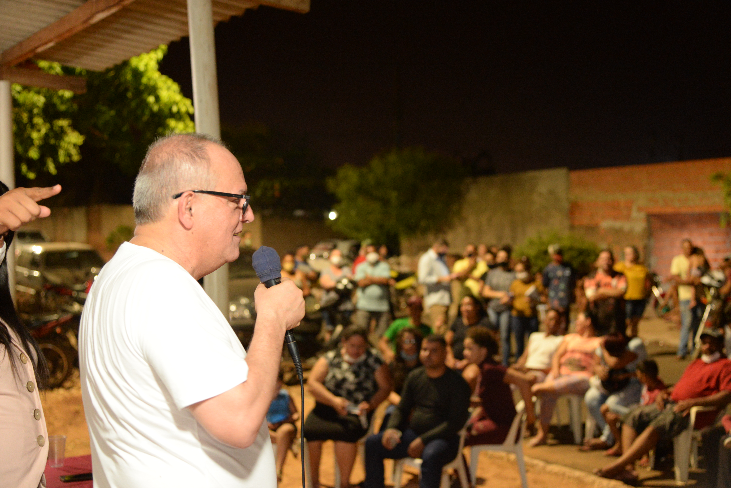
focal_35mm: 52
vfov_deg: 26.0
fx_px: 1056
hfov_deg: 38.2
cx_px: 366
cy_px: 244
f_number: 4
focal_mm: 52
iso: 4000
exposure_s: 1/40
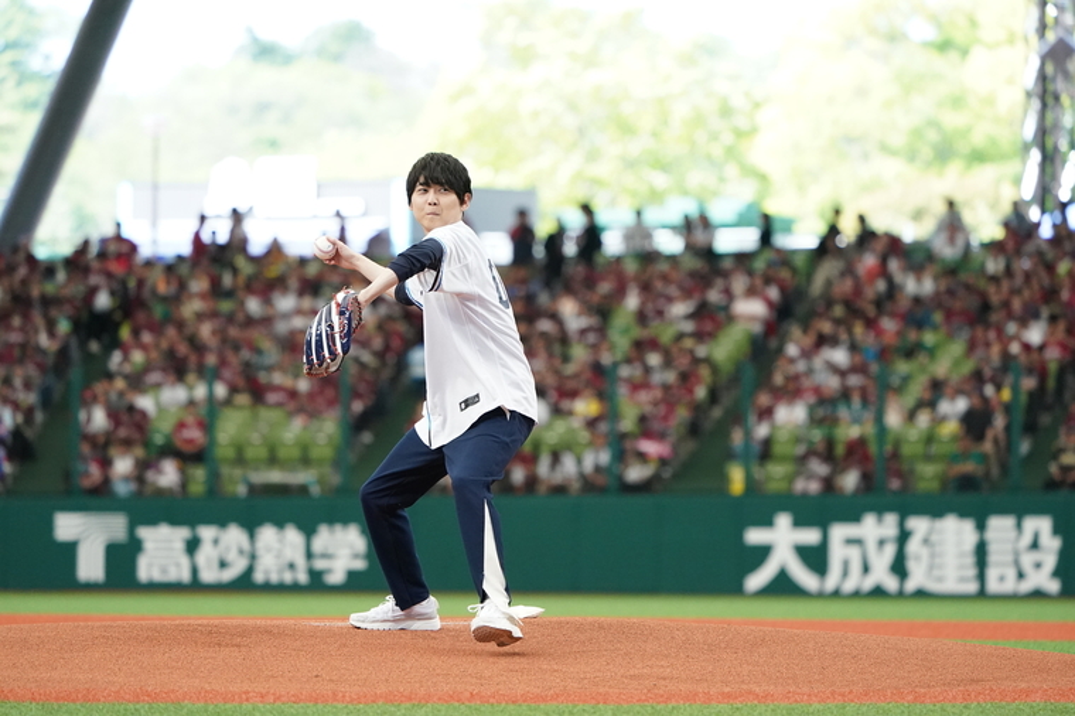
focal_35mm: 291
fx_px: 8685
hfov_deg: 7.1
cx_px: 538
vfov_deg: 4.7
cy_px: 358
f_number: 5.6
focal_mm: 291
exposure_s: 1/1600
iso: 6400
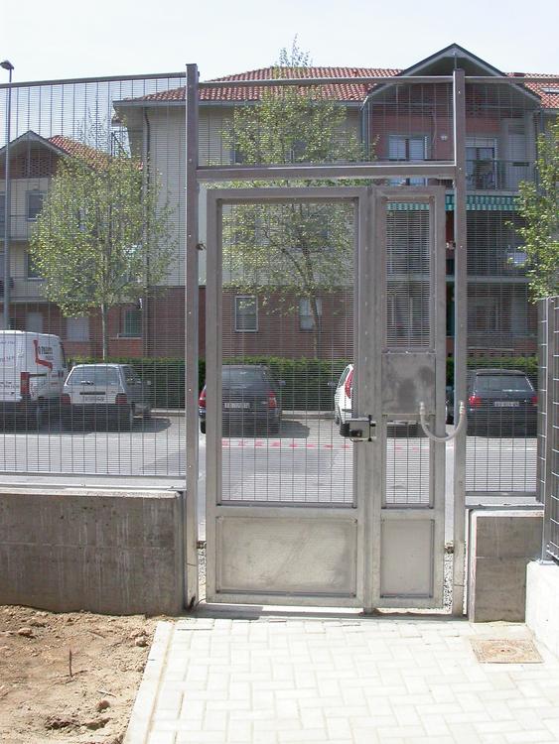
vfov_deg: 49.0
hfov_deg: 37.7
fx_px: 818
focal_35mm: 38
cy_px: 372
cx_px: 280
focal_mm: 7.85
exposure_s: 1/554
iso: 200
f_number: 7.5
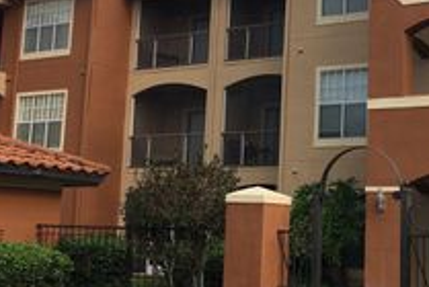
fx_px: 859
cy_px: 83
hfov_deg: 27.7
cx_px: 310
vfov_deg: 18.9
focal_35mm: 72
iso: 25
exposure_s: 1/874
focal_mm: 4.15
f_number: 2.2
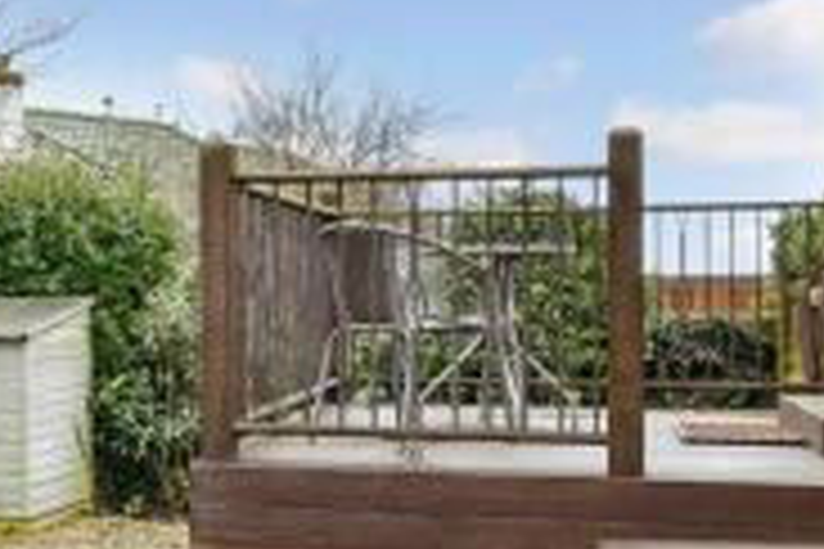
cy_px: 371
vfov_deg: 20.8
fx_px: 1488
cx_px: 72
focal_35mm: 65
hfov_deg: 29.6
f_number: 8
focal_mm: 17
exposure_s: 1/160
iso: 320
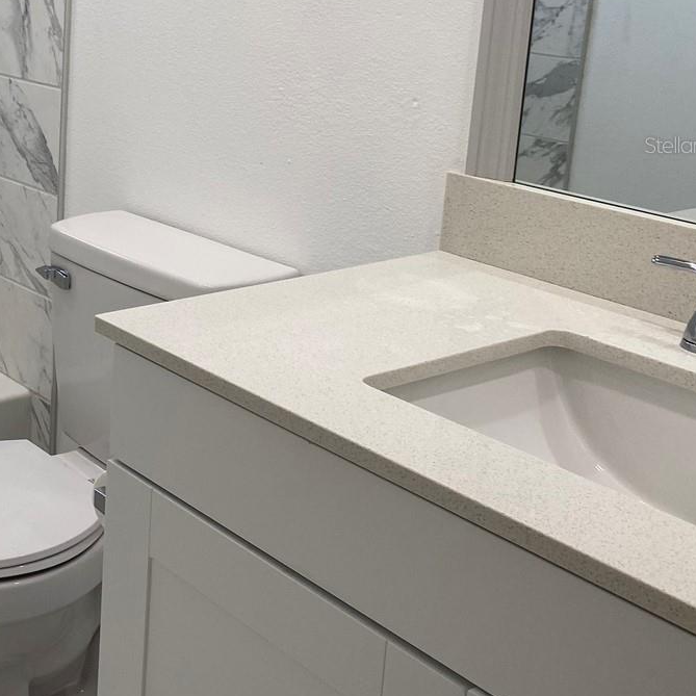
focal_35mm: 55
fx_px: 1251
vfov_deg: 30.4
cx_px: -89
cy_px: 145
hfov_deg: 28.0
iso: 32
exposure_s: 1/132
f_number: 1.8
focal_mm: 4.25
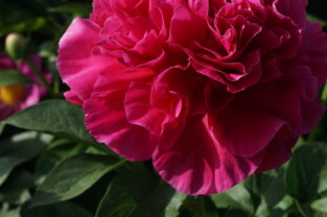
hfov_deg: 23.6
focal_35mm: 86
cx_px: 202
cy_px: 55
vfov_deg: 15.8
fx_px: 780
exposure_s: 1/400
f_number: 9
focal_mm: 56
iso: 200
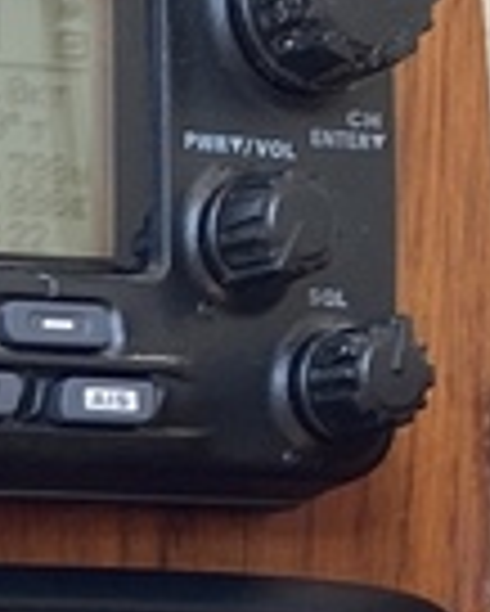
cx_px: -1034
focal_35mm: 224
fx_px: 4056
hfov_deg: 6.3
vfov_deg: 8.3
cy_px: 1130
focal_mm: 4.25
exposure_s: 1/122
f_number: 1.8
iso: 50
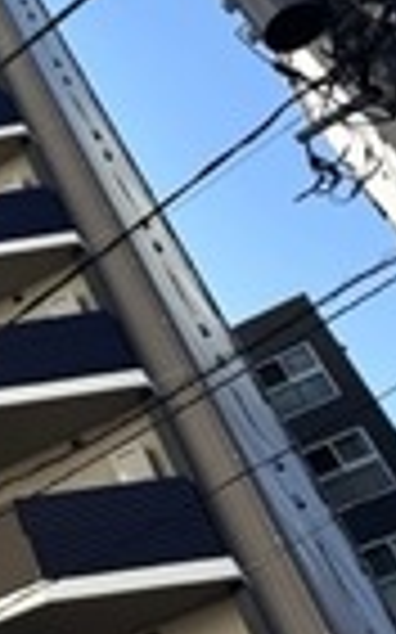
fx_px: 1124
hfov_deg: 16.4
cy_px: 274
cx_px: -338
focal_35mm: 65
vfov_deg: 31.5
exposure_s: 1/5348
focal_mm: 6.76
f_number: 1.78
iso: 80
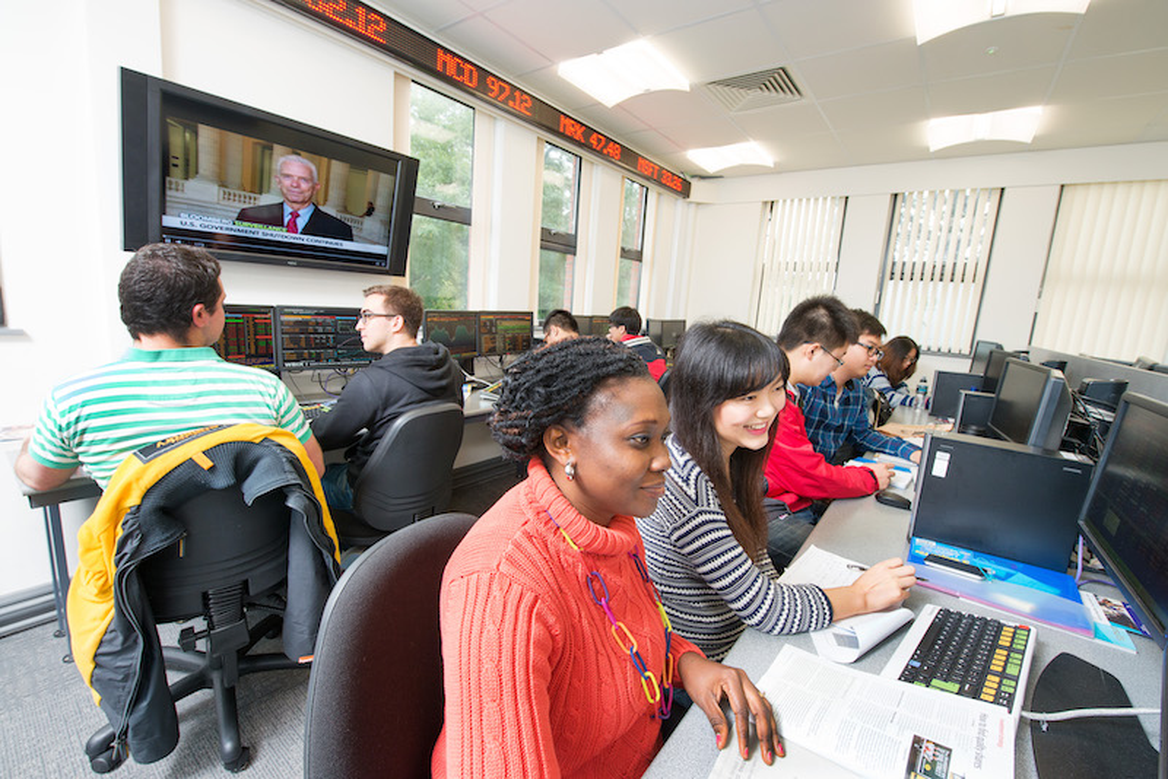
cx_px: 584
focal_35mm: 15
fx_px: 487
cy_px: 390
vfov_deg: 77.4
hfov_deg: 100.4
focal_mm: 15
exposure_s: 1/60
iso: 800
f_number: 8
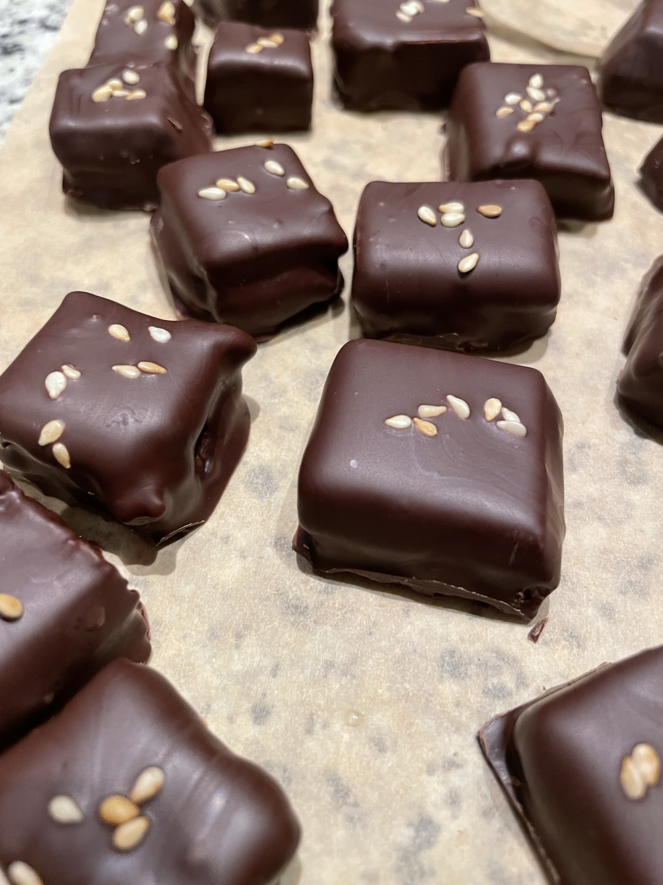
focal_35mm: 26
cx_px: 332
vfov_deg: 67.3
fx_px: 664
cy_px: 442
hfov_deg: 53.1
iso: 250
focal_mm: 4.2
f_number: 1.6
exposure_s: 1/50
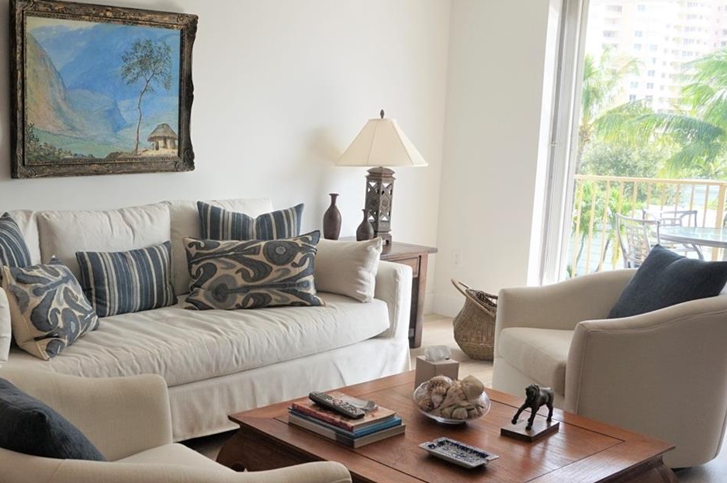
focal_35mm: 41
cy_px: 250
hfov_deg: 46.2
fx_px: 827
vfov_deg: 32.6
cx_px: 207
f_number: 8
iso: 320
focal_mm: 16
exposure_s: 1/100
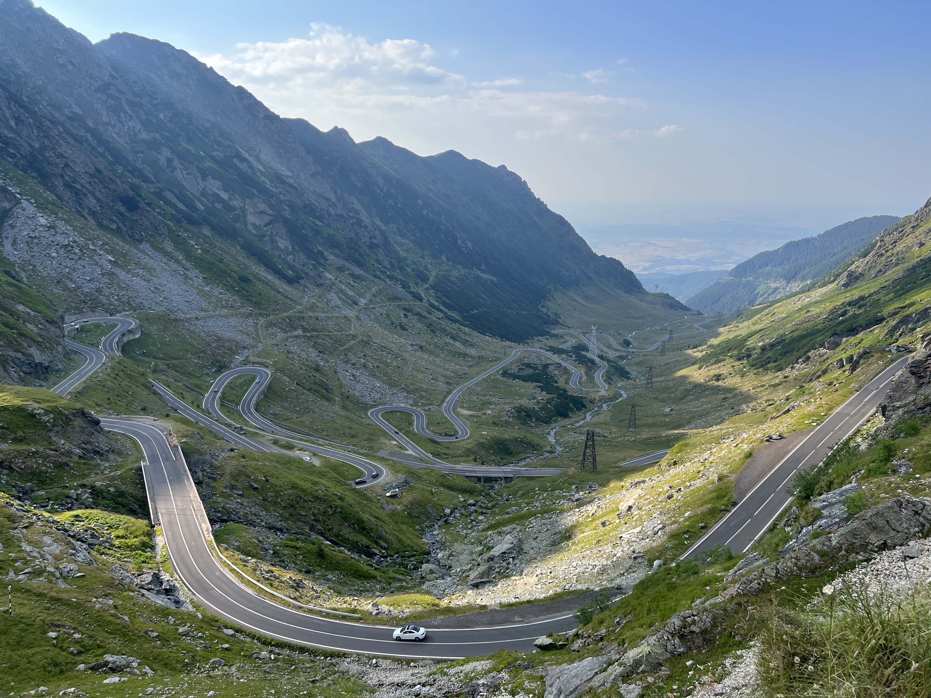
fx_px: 699
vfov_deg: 53.1
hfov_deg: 67.3
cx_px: 466
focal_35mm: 26
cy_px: 349
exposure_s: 1/2695
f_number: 1.5
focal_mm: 5.7
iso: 50
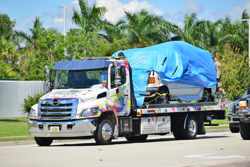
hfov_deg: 10.3
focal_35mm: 200
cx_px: 125
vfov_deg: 6.9
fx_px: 1389
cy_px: 84
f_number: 7.1
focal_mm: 200
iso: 200
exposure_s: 1/1250
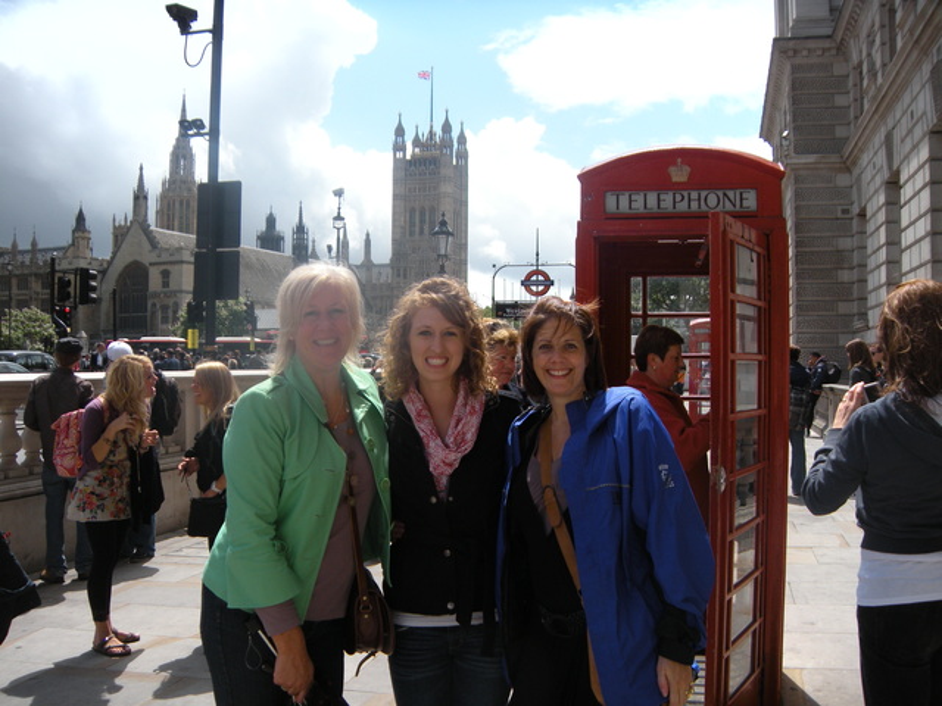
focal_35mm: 35
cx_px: 471
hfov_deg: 52.6
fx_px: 952
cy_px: 353
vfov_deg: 40.7
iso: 64
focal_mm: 5.9
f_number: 3.8
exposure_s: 1/587
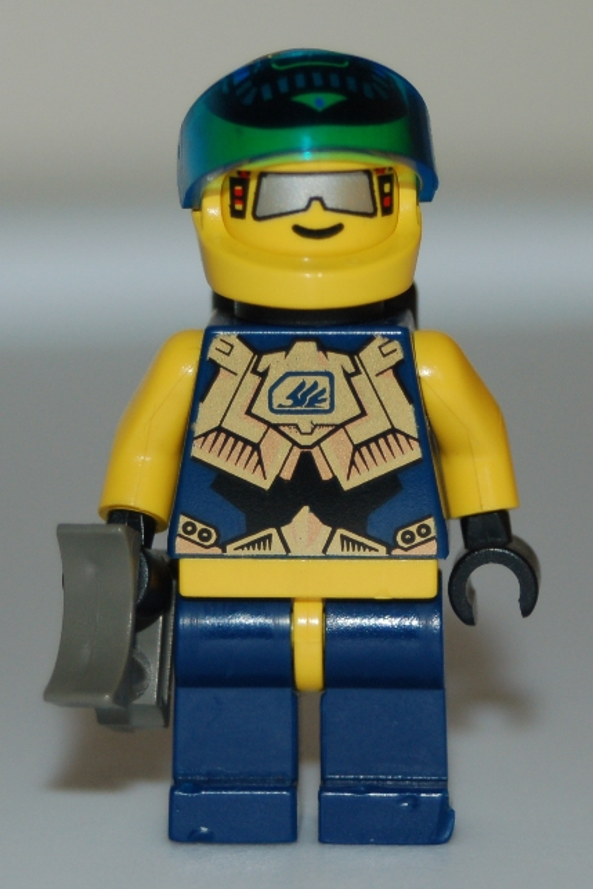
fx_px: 2963
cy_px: 444
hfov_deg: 11.4
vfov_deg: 17.1
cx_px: 296
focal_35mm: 120
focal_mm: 80
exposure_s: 1/60
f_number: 5.6
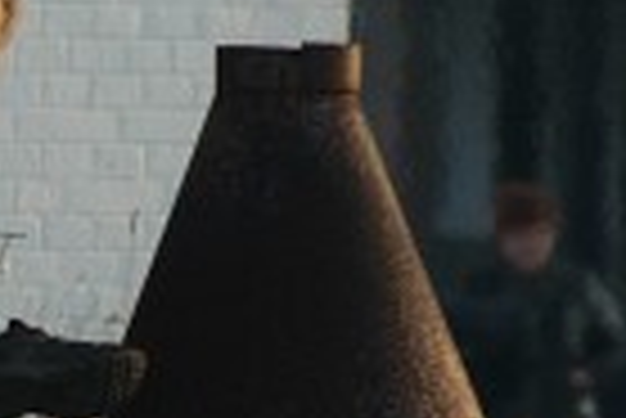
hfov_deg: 1.6
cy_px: 227
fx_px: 22002
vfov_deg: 1.1
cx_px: -77
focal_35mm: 1264
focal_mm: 260
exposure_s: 1/250
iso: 200
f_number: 6.3
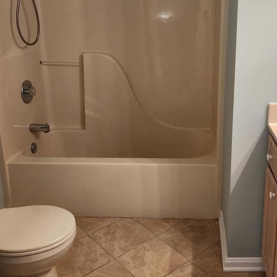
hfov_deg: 41.4
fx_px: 362
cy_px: 108
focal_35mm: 40
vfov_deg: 41.6
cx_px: 182
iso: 200
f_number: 1.8
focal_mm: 5.4
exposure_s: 1/120
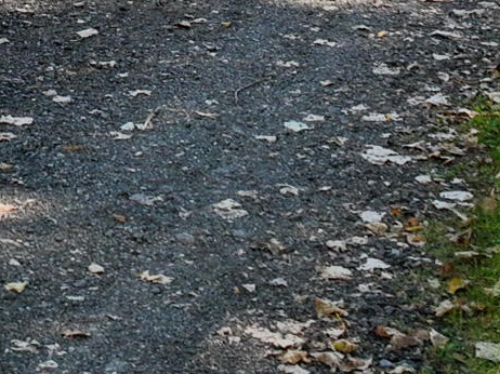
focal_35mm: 156
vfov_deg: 8.4
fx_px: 2252
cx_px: -2
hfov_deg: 12.5
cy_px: -618
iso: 120
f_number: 2.8
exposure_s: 1/20
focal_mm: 12.29
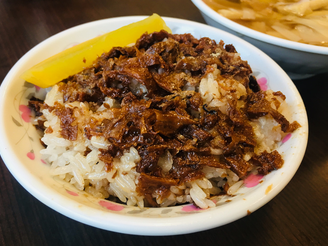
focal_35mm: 31
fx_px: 294
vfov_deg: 45.4
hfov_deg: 58.3
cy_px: 126
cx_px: 153
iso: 32
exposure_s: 1/15
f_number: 2.2
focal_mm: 4.15
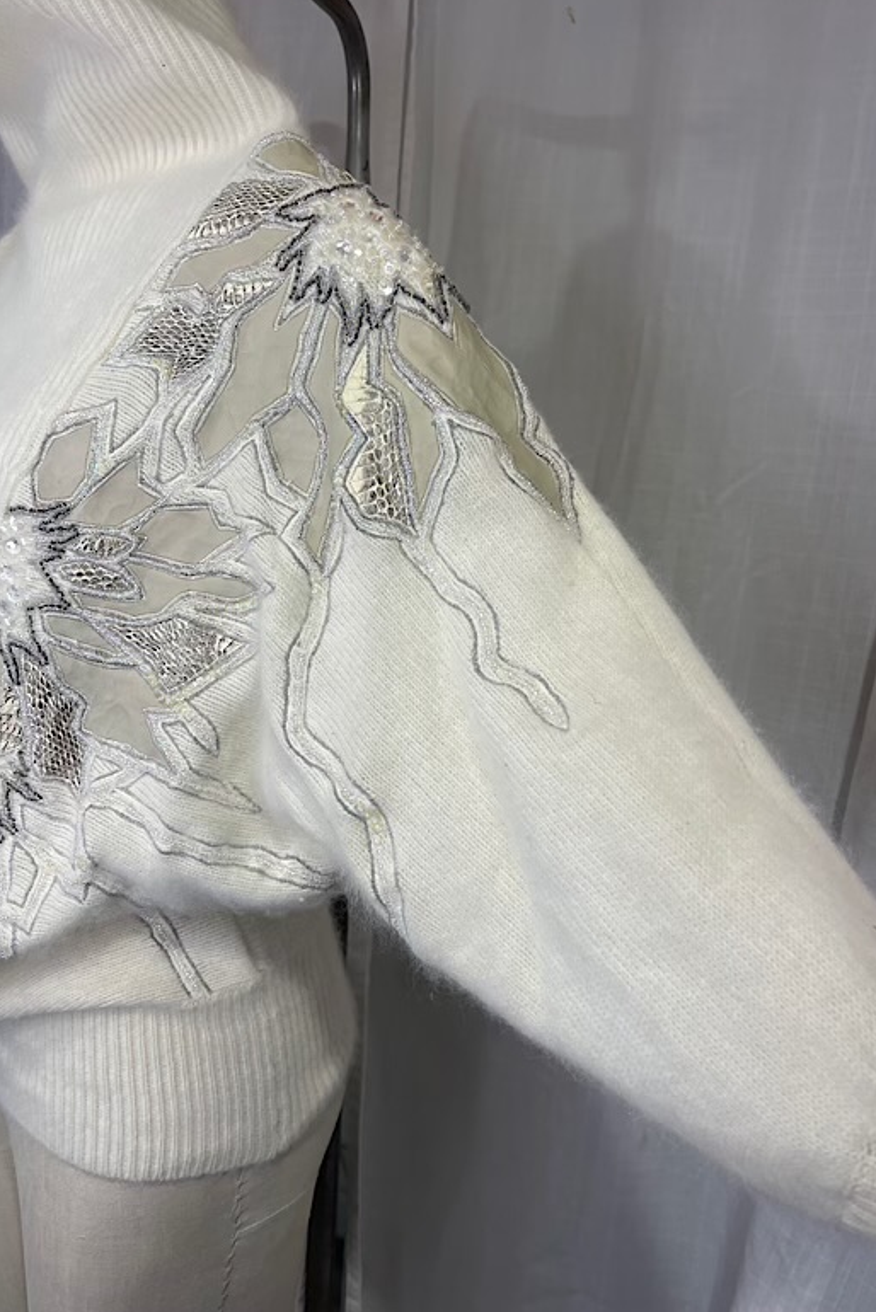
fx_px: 985
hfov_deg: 48.0
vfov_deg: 67.3
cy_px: 632
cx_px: 419
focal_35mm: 27
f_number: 1.6
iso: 32
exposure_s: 1/512
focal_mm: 5.1
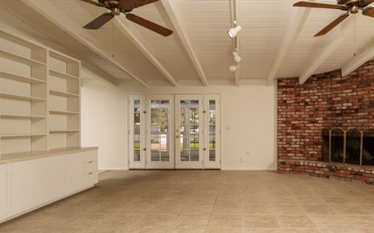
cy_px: 129
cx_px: 236
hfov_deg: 75.4
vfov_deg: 52.5
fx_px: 236
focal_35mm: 23
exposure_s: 1/125
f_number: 11
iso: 400
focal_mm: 16.1
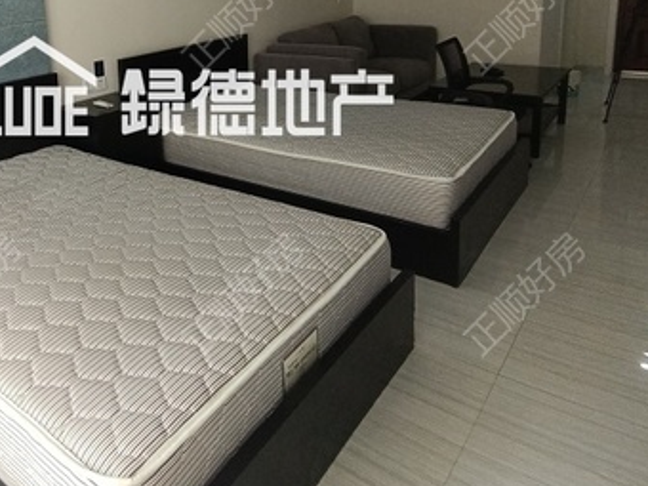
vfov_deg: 44.2
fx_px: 562
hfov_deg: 57.6
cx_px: 179
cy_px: 86
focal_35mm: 30
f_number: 2.4
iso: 241
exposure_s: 1/33.3
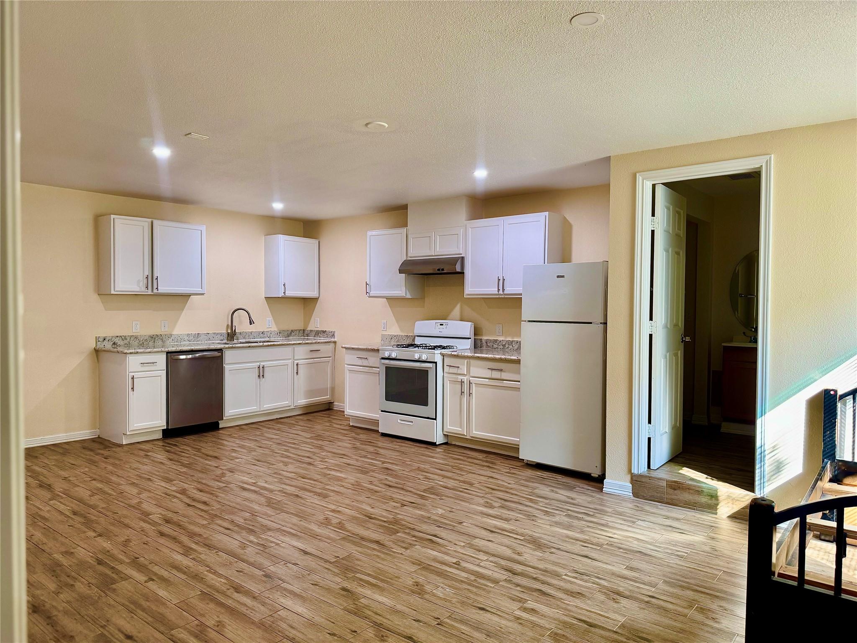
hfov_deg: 71.6
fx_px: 594
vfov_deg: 56.8
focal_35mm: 24
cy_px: 322
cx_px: 428
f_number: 1.78
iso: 200
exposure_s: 1/120
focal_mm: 6.76
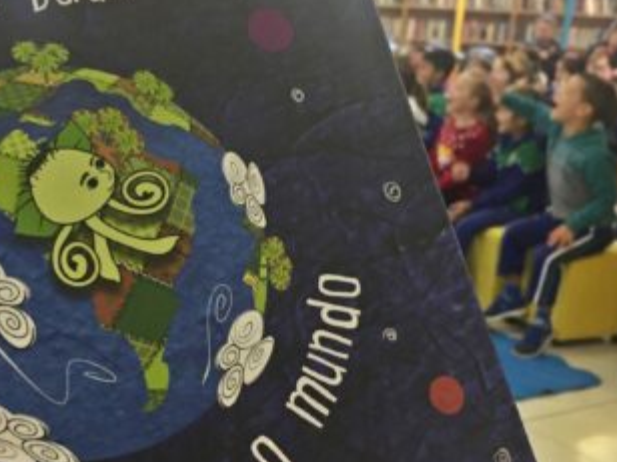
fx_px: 873
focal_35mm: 49
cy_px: 218
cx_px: 240
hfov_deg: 38.7
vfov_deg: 29.7
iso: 160
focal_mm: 4.15
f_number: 2.2
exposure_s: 1/30
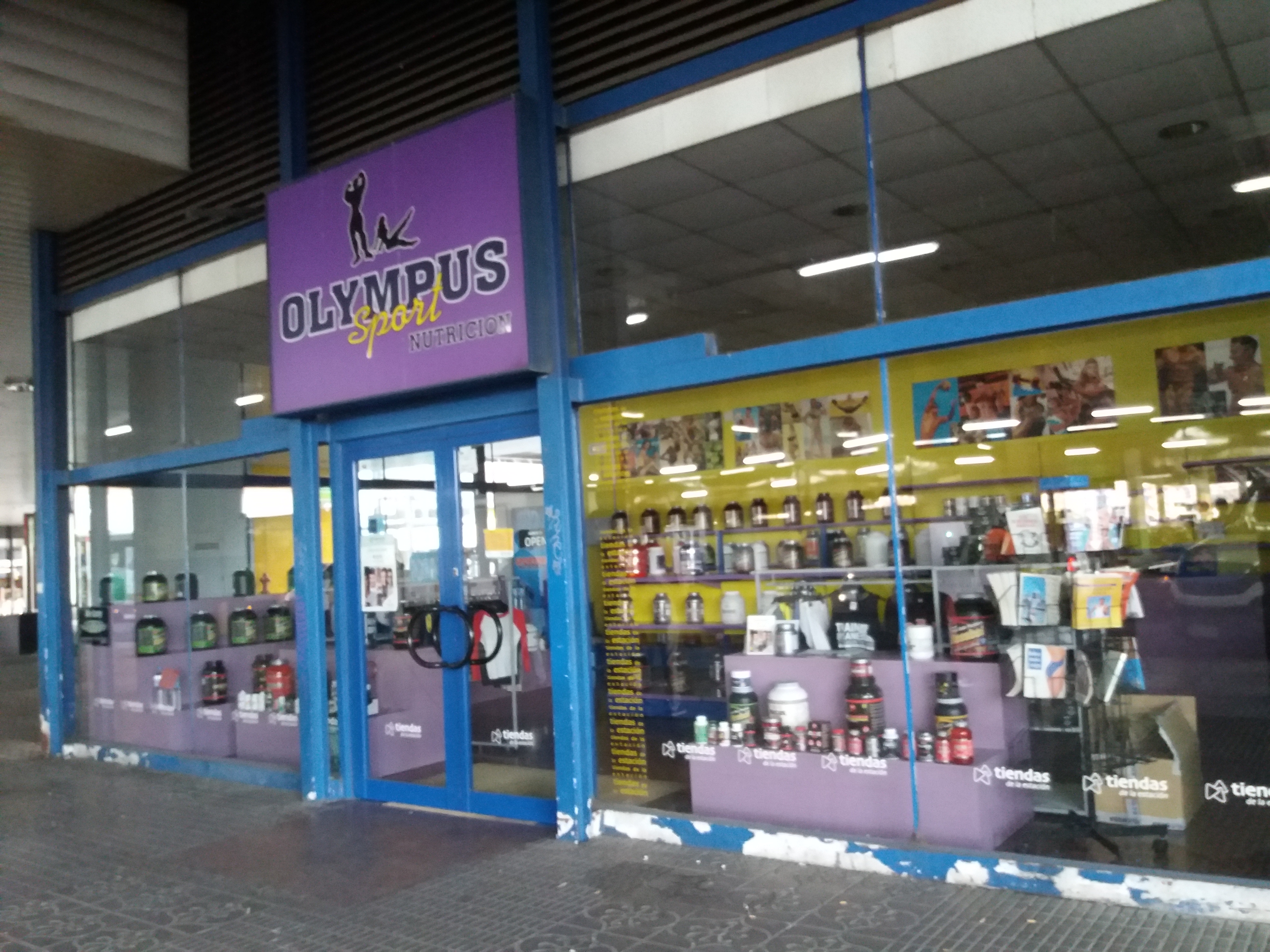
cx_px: 635
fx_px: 1027
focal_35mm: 28
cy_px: 476
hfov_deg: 63.4
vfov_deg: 49.7
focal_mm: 3.7
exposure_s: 1/17
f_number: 1.9
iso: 400
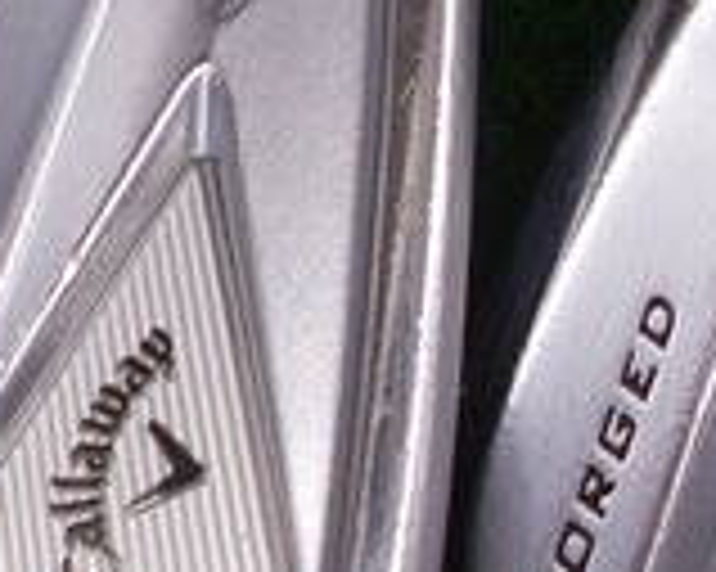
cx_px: 81
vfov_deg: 15.0
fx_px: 2160
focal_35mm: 102
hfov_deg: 18.5
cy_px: 131
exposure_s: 1/25
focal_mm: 4.6
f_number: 3.2
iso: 125
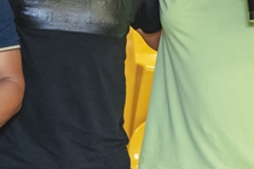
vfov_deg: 10.8
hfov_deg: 15.8
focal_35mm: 127
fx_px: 896
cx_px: -11
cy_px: 32
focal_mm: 24
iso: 2500
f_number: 2.5
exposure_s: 1/200
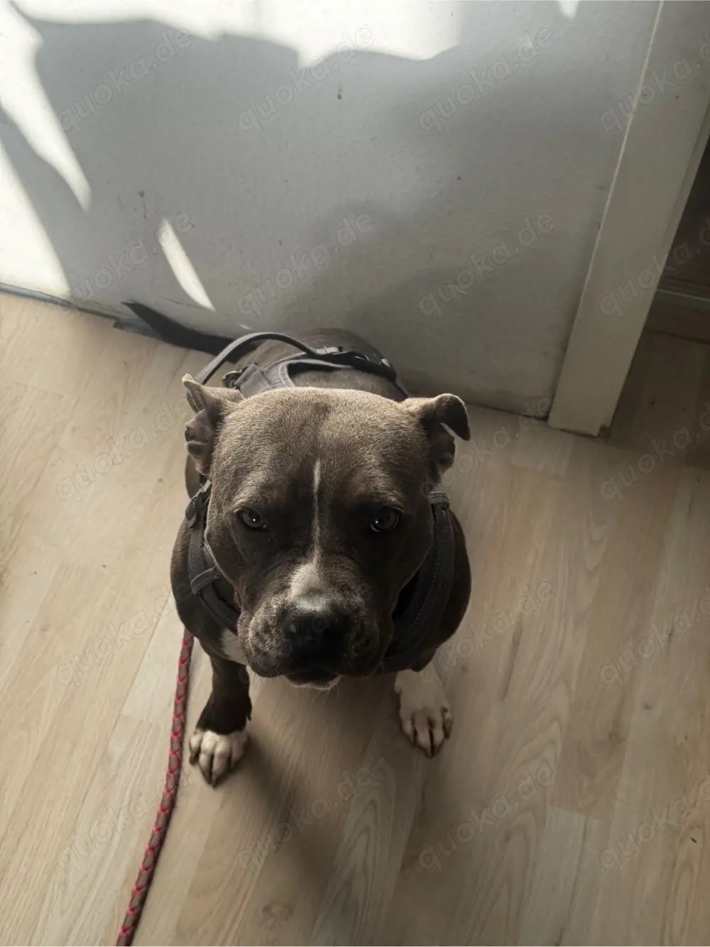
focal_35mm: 48
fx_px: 1313
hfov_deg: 30.3
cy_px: 474
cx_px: 355
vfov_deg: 39.7
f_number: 1.78
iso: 64
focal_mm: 6.76
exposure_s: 1/372
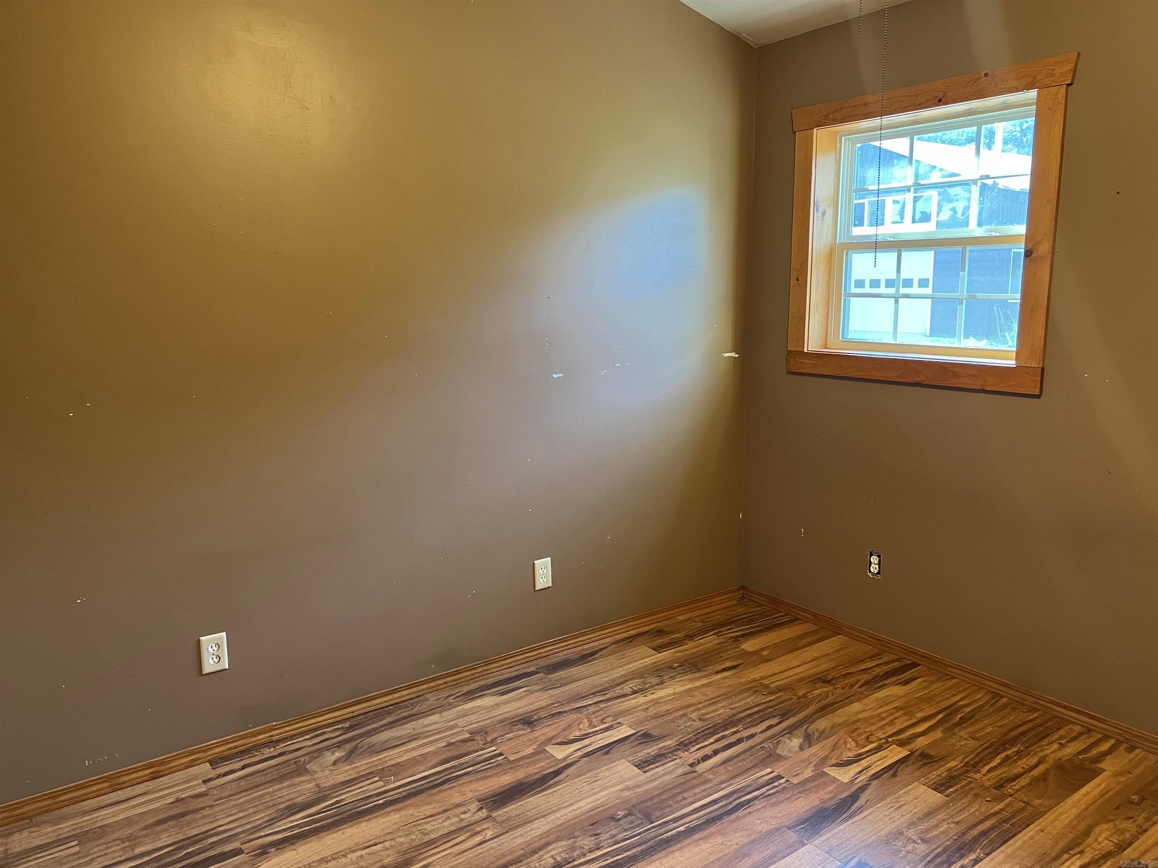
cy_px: 434
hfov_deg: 67.3
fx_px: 870
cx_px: 579
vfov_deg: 53.1
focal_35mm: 26
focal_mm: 5.7
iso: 250
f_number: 1.5
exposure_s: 1/60
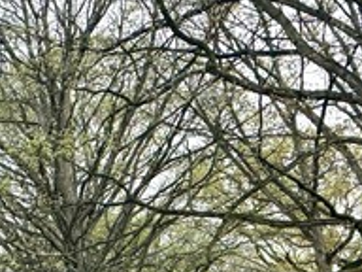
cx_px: -575
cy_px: 382
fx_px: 1339
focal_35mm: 128
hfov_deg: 11.7
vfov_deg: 11.2
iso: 80
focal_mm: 6.76
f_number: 1.78
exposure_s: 1/2415
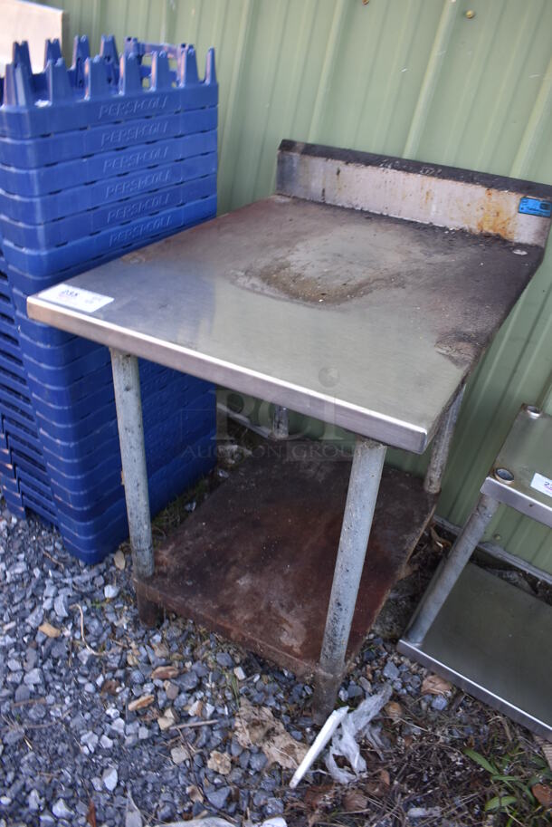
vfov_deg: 67.3
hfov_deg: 48.0
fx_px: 620
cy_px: 414
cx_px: 276
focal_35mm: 27
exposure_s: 1/125
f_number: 5.6
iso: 360
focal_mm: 18
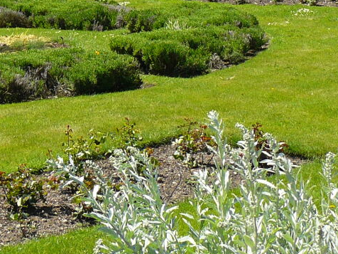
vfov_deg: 13.0
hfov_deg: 17.6
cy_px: -102
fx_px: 1064
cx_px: -5
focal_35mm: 109
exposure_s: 1/200
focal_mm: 6
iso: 100
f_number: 5.6
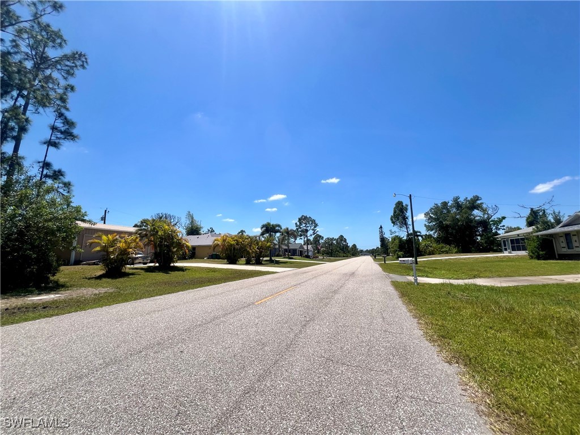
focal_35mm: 13
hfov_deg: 106.2
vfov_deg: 89.9
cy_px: 218
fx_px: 218
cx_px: 290
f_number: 1.8
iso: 32
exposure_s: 1/2801
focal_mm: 1.57
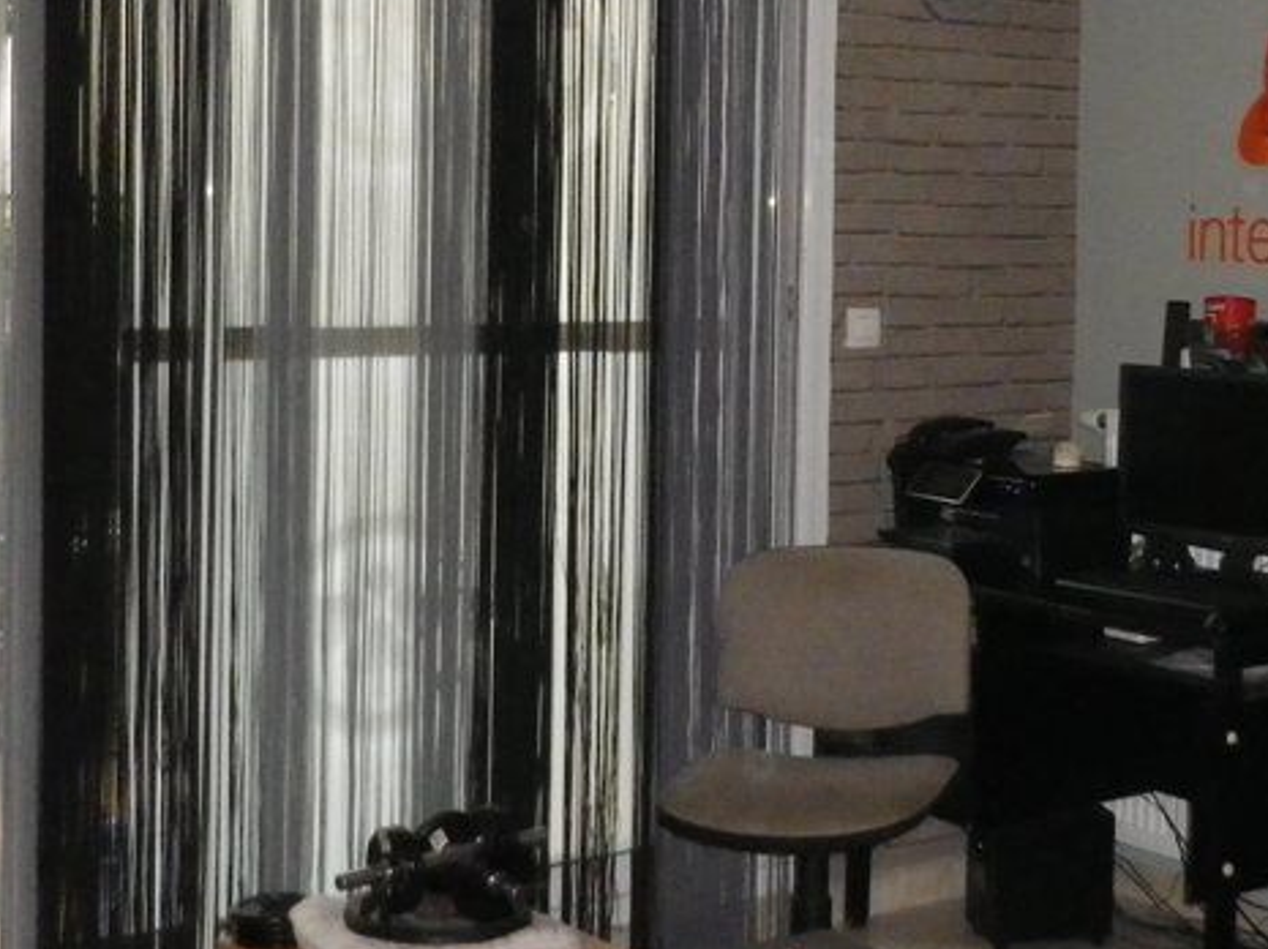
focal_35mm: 62
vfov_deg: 23.5
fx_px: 2269
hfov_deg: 30.6
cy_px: 278
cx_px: 982
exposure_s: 1/50
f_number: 3.5
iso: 400
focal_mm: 4.5
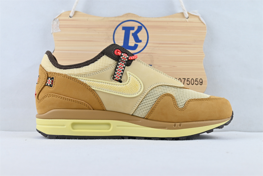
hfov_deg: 45.0
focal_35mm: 44
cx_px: 132
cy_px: 88
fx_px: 318
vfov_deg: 30.8
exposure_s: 1/50
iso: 100
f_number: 5
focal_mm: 29
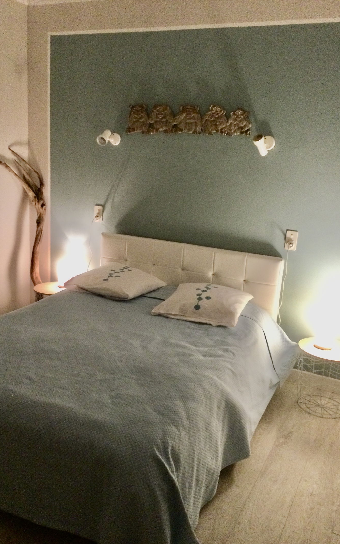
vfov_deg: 58.1
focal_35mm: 33
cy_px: 272
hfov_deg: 38.3
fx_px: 489
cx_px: 171
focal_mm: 3.3
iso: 200
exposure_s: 1/20
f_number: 2.4
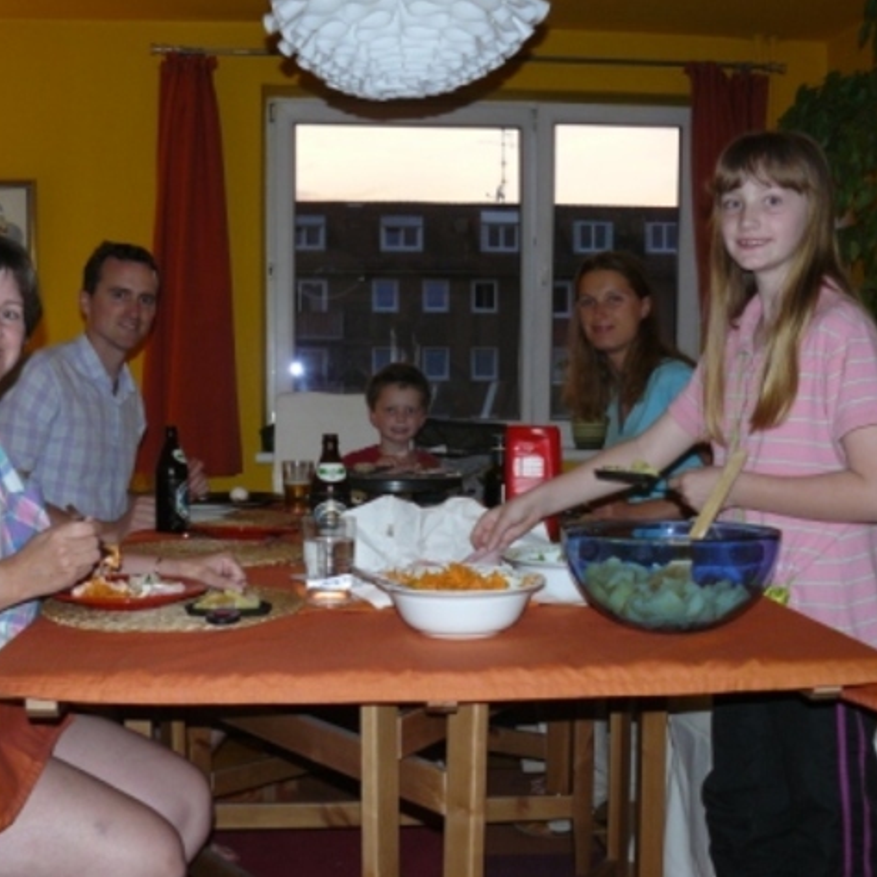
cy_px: 437
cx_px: 420
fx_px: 1233
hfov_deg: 39.2
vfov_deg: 39.2
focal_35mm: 43
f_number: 2.8
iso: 125
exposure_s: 1/30
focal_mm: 6
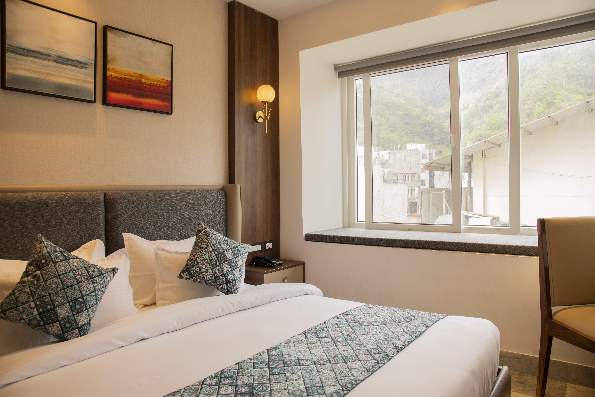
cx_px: 298
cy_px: 198
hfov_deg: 73.7
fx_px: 397
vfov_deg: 53.1
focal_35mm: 24
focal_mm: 24
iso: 125
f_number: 8
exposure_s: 1/13
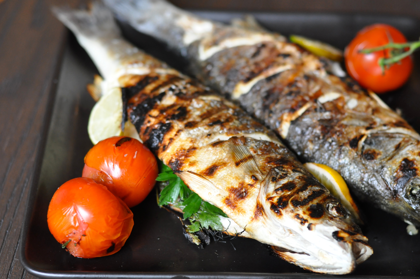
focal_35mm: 75
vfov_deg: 18.1
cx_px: 210
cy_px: 140
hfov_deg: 27.0
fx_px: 874
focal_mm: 50
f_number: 3.5
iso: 800
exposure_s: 1/50
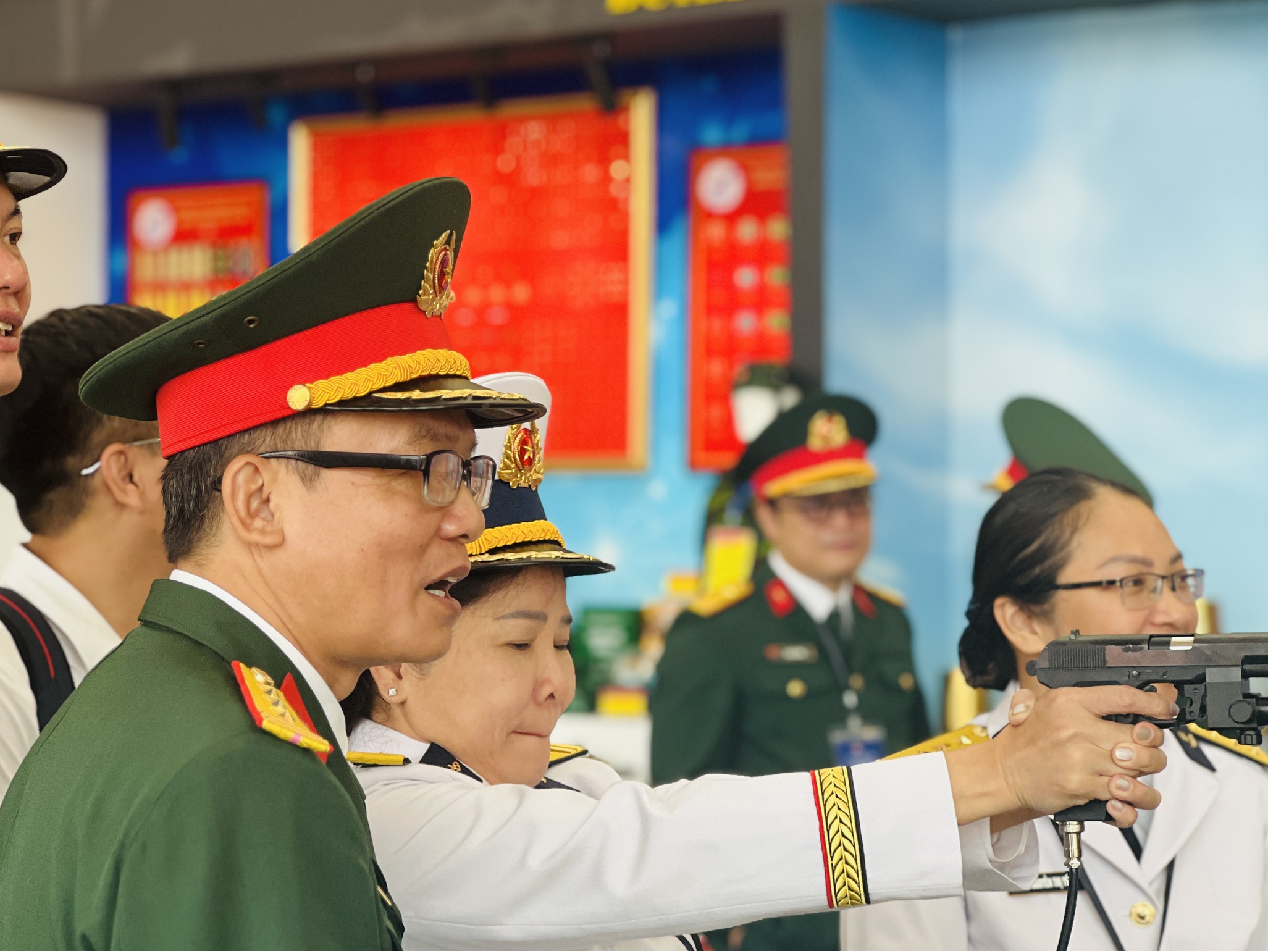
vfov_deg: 15.4
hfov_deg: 20.4
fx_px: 3517
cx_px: 544
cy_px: 551
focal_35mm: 96
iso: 100
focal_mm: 9
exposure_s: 1/120
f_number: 2.8
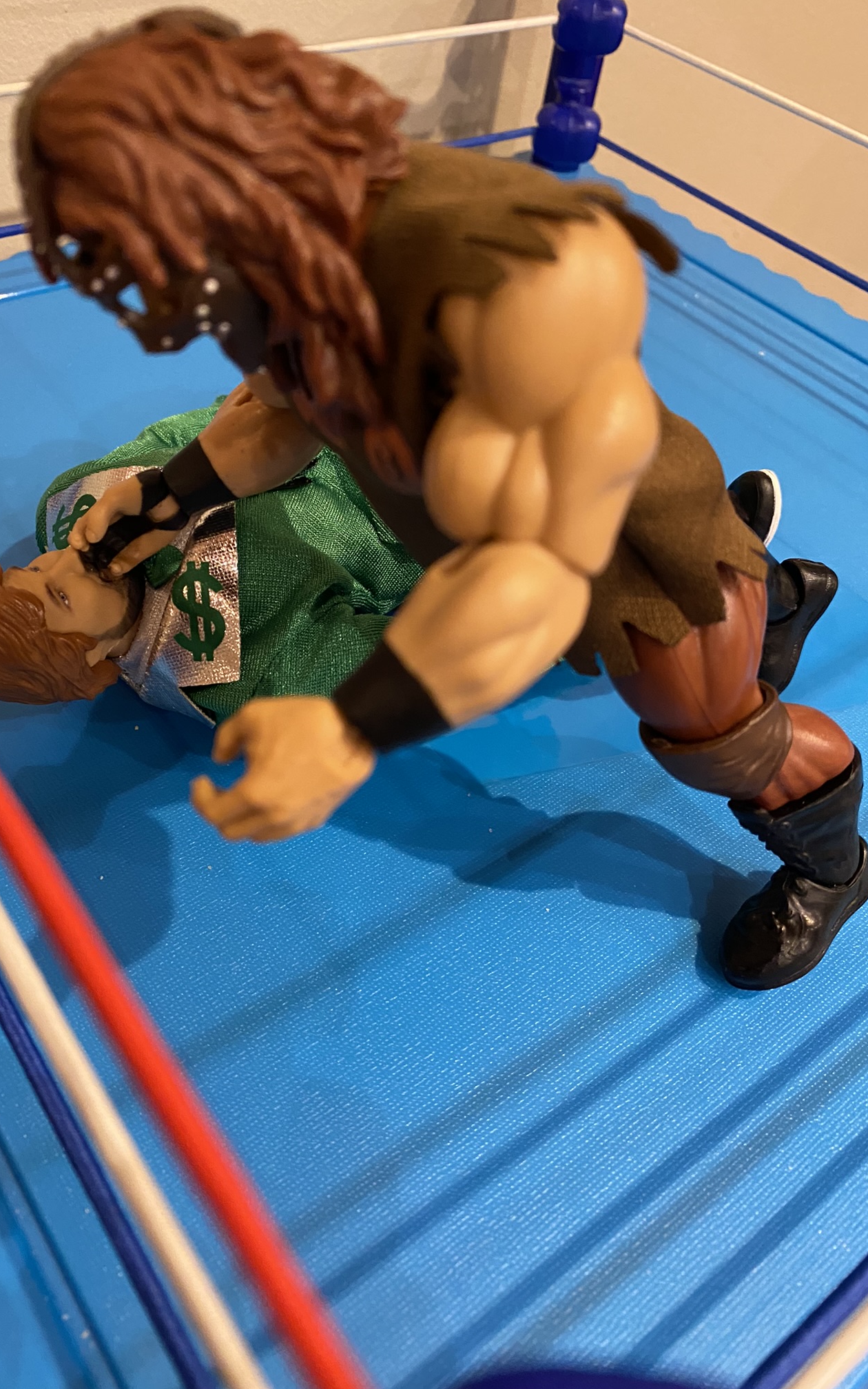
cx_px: 355
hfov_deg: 44.3
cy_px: 700
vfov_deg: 66.5
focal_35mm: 28
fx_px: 1060
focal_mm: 4.25
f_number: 1.8
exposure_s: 1/40
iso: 400
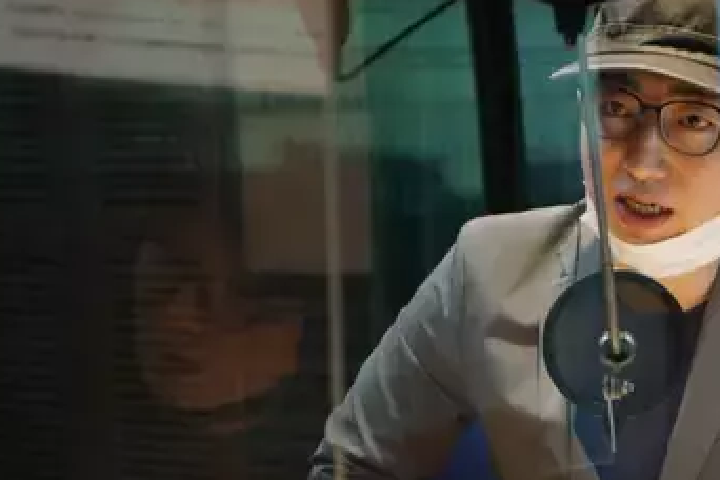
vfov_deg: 12.8
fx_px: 2140
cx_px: 602
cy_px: 371
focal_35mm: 107
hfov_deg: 18.9
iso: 1600
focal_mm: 41
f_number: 4.5
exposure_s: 1/100
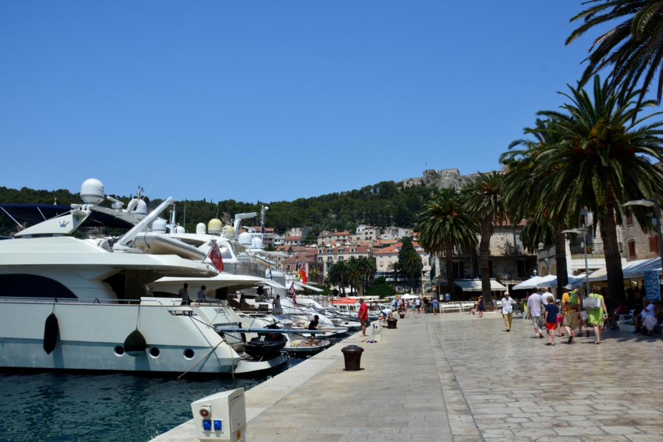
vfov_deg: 47.9
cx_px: 332
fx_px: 497
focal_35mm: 27
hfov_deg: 67.4
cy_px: 221
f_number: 14
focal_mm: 18
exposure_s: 1/160
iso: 250
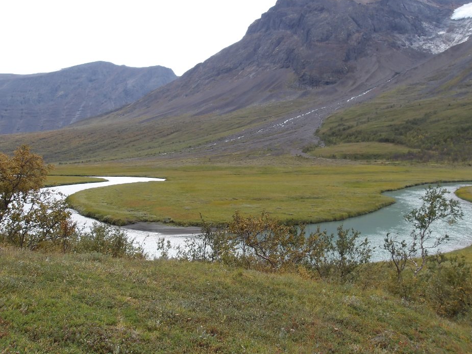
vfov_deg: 42.9
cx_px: 239
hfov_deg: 55.4
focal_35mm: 33
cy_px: 160
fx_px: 450
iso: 100
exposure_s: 1/436
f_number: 3
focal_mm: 4.9
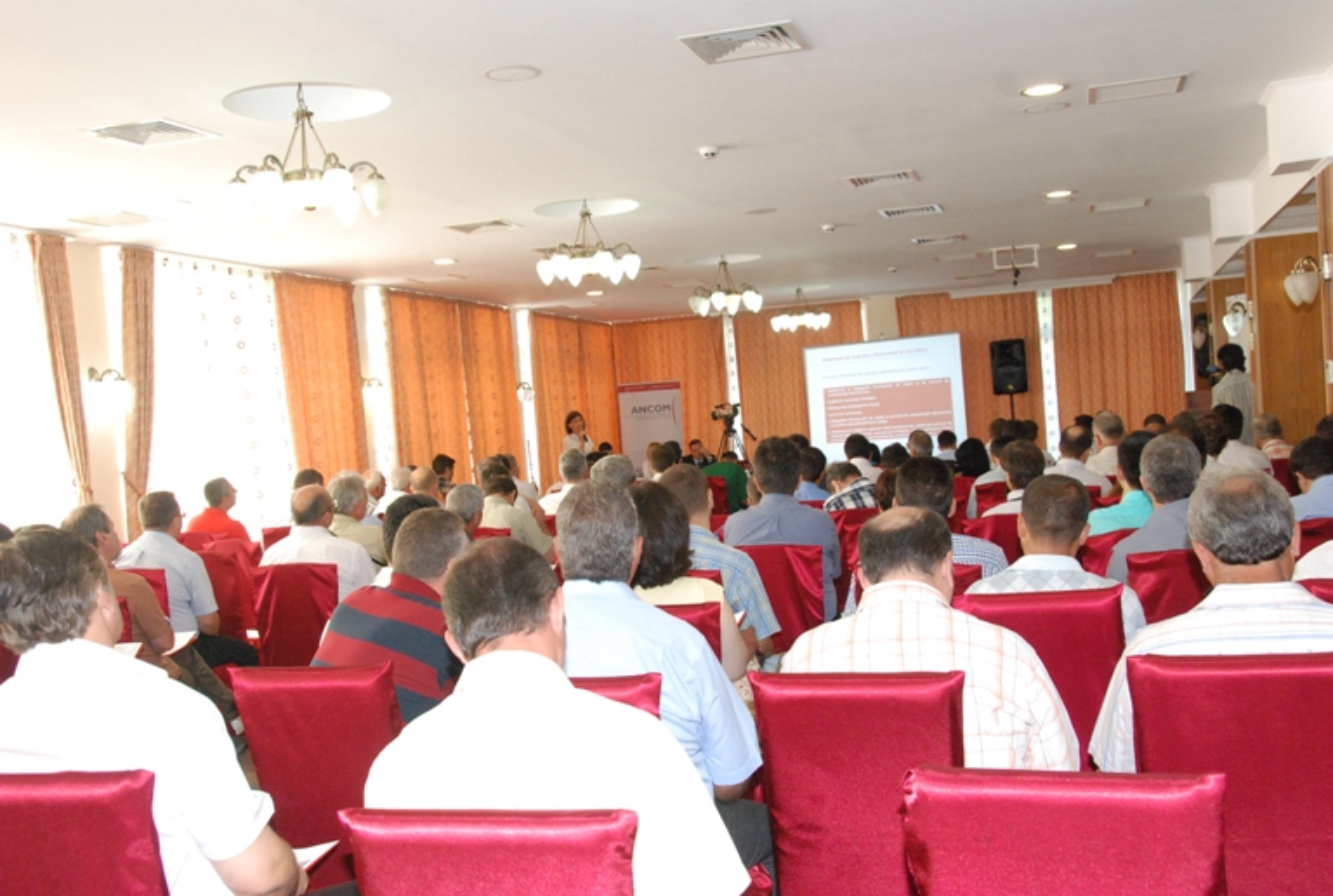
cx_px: 666
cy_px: 448
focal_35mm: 36
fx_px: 1336
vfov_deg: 37.1
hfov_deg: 53.0
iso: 1600
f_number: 8
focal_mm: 24
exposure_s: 1/60
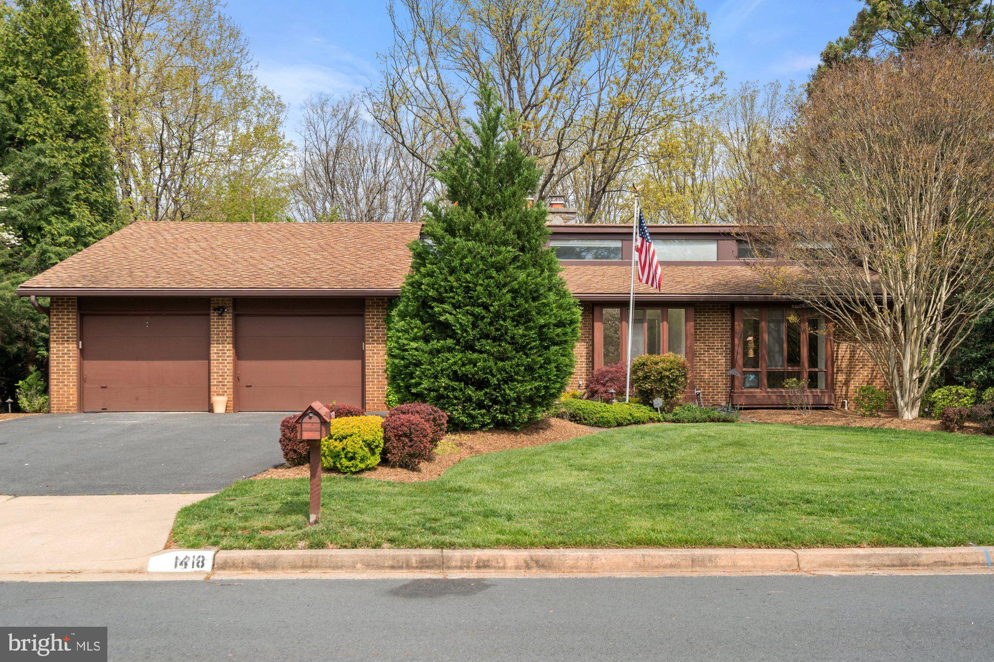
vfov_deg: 40.0
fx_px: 911
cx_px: 497
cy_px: 331
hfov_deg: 57.2
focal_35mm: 33
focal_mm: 33
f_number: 10
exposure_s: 1/250
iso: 250
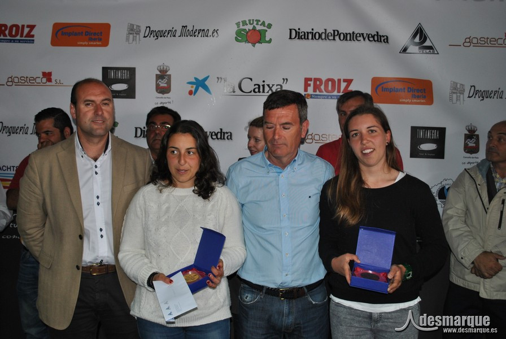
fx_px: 507
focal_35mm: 36
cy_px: 170
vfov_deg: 37.0
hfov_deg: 53.1
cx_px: 253
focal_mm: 24
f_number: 4
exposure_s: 1/60
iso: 200
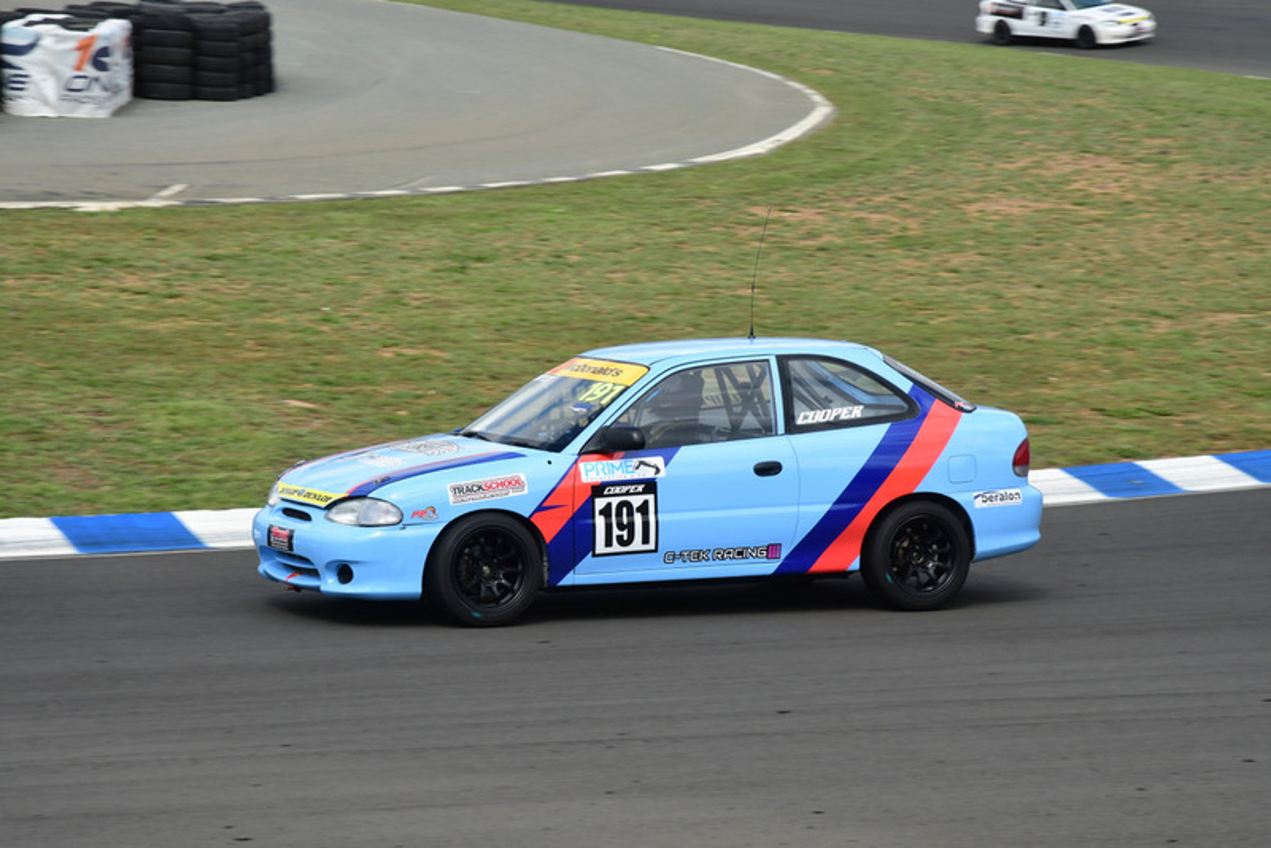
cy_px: 424
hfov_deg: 17.1
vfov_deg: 11.4
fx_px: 4238
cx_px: 636
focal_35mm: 120
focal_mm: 80
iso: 400
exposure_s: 1/400
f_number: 11
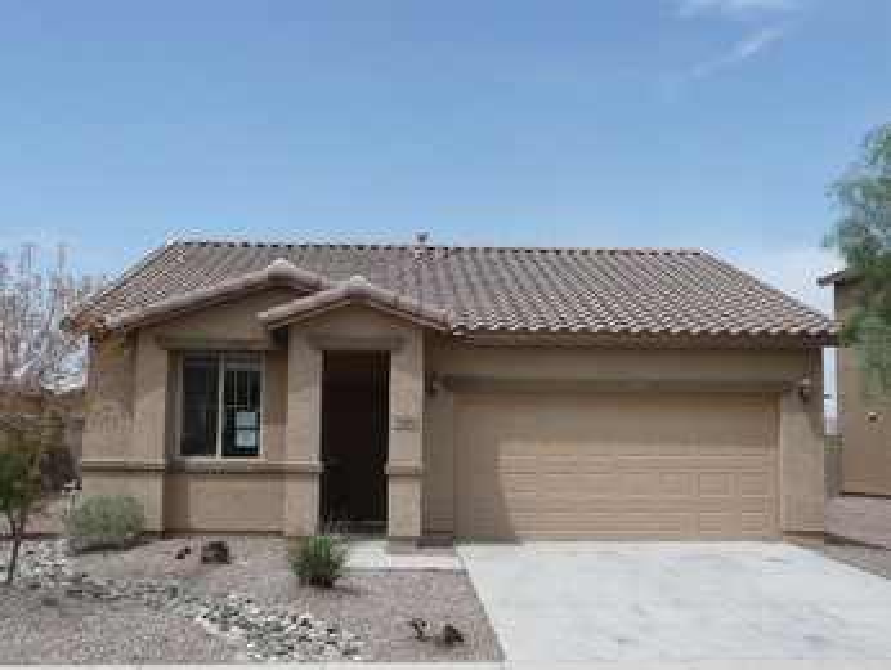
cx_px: 446
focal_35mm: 42
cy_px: 335
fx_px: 1082
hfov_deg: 44.8
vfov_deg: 34.4
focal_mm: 4.6
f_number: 3.3
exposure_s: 1/1000
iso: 100
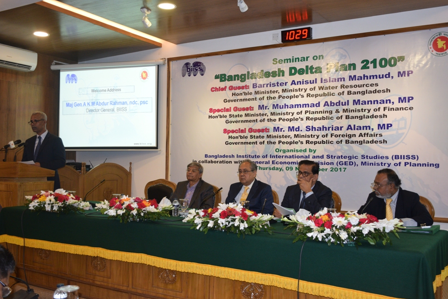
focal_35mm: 37
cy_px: 147
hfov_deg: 51.9
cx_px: 226
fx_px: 461
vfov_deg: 36.0
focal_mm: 24
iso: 800
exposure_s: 1/100
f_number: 5
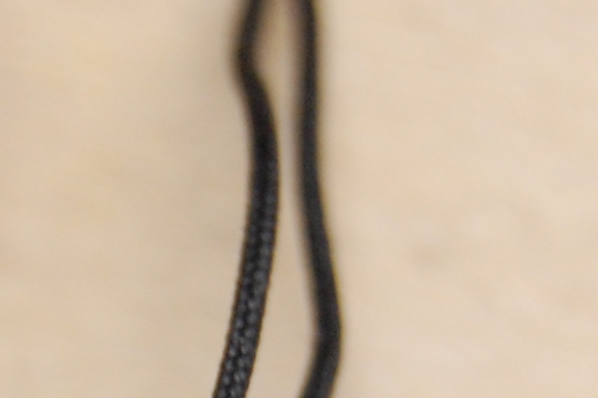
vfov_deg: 3.4
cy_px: 830
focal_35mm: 396
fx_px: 6578
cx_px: 51
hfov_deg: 5.2
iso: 800
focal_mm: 55
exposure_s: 1/25
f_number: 5.6
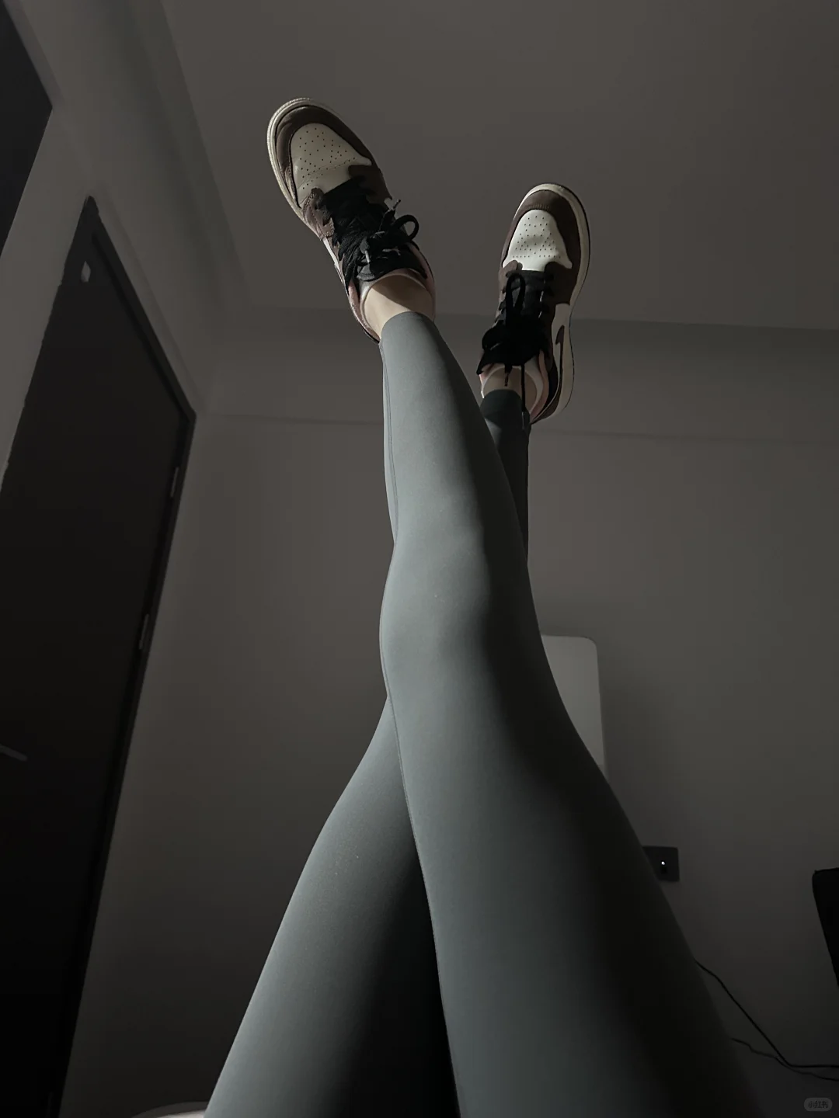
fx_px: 776
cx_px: 420
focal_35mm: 24
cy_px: 559
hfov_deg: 56.8
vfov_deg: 71.6
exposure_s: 1/30
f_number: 1.78
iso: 1600
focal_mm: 6.86
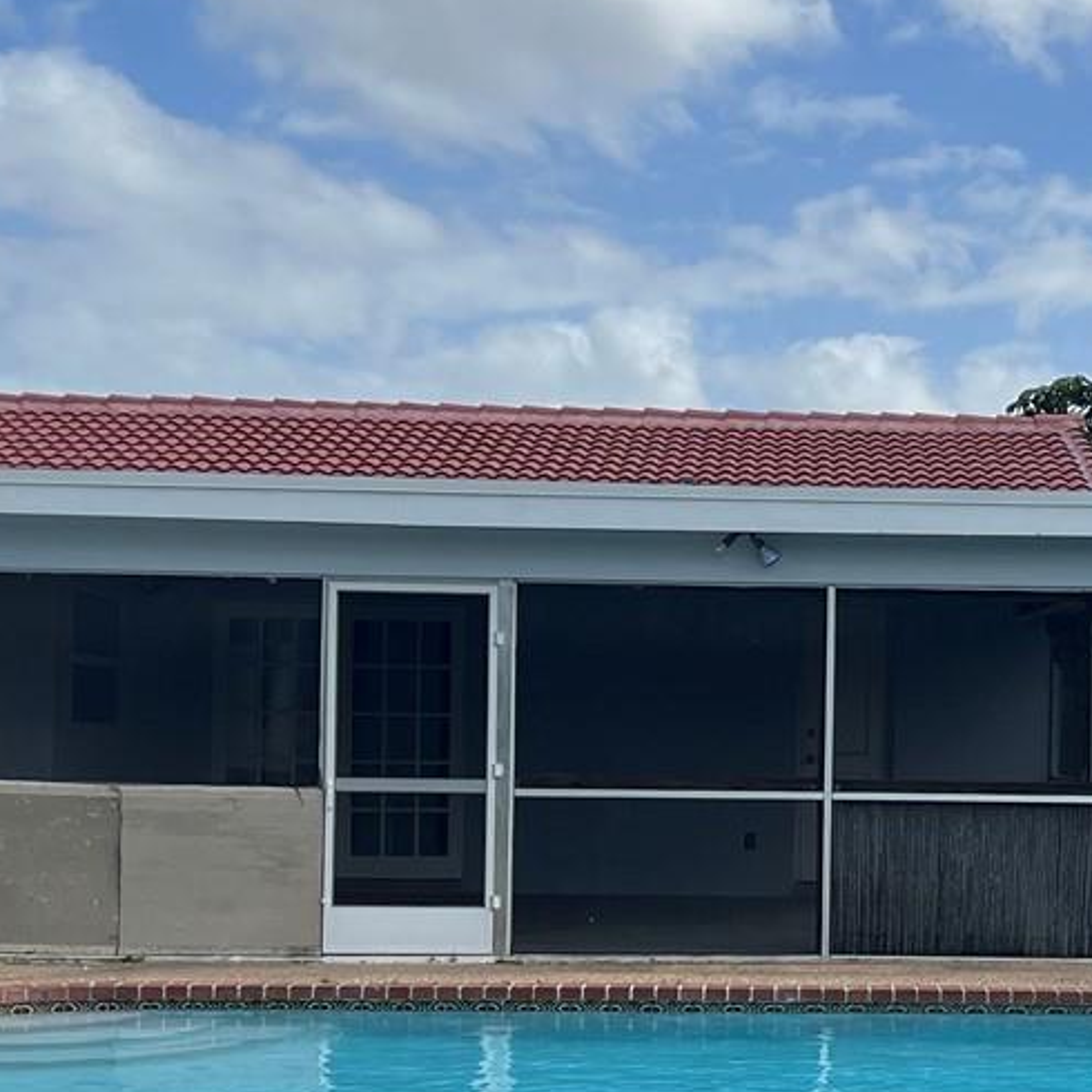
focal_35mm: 75
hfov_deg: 22.7
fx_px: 2677
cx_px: 907
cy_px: 747
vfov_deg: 22.9
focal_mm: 5.7
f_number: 1.5
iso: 50
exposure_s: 1/4444
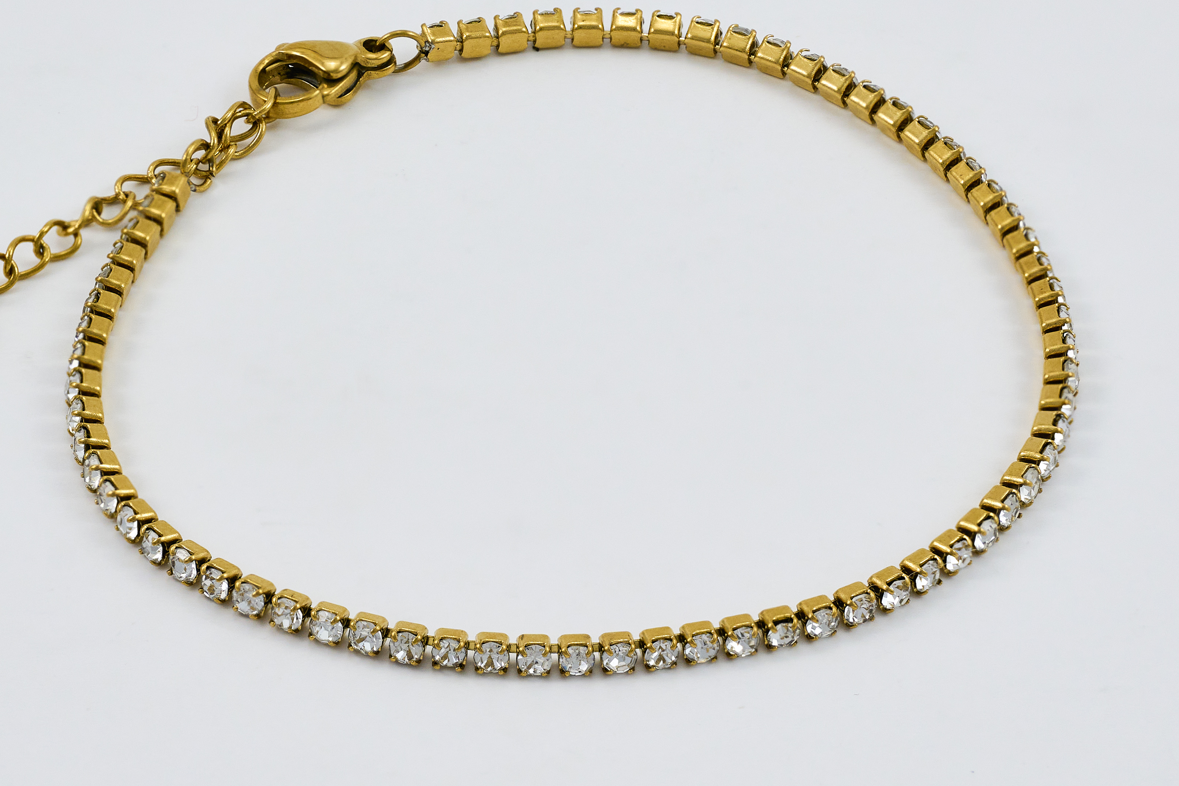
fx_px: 7368
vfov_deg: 6.1
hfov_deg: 9.1
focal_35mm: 225
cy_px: 387
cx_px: 550
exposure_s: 1/160
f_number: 5.6
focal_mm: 105
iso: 200
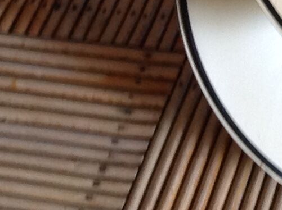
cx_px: 549
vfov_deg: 7.8
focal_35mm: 181
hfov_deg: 10.2
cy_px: -216
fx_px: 1472
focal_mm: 4.28
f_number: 2.4
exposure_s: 1/15
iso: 125
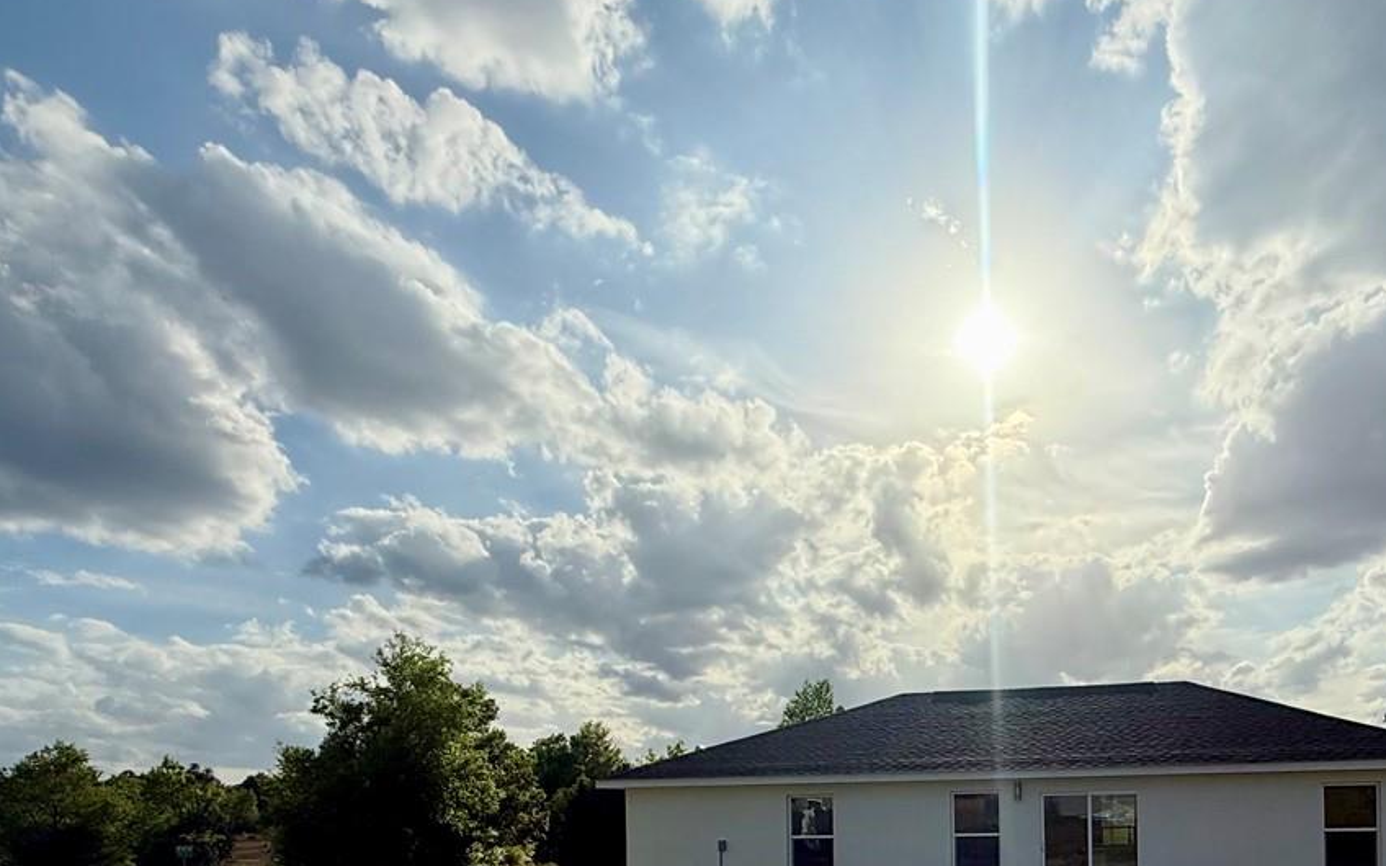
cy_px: 827
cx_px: 964
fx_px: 1058
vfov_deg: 40.1
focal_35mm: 28
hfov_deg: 64.1
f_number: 2.2
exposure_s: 1/6173
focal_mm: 2.22
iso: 50
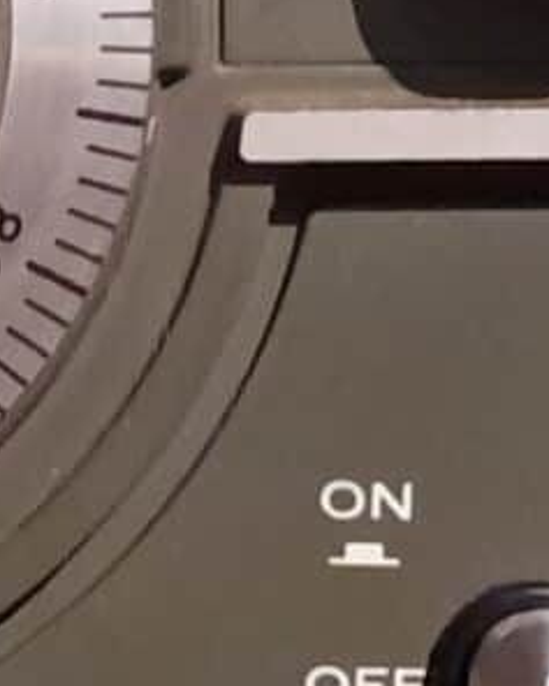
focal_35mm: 211
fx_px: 4283
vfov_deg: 9.2
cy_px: 357
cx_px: -130
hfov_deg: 7.3
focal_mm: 4.6
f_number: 2
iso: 500
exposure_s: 1/24
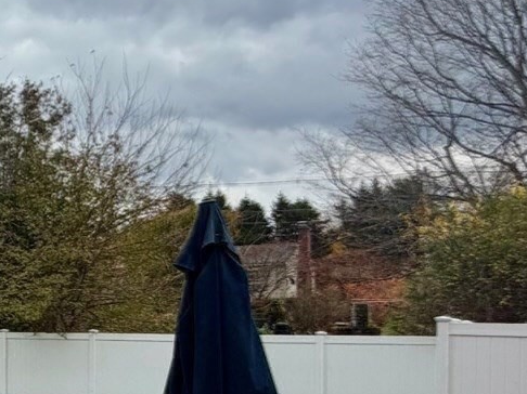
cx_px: -193
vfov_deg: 24.4
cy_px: 315
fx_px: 898
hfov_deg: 26.6
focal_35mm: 59
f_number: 2.2
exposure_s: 1/770
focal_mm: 2.22
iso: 32
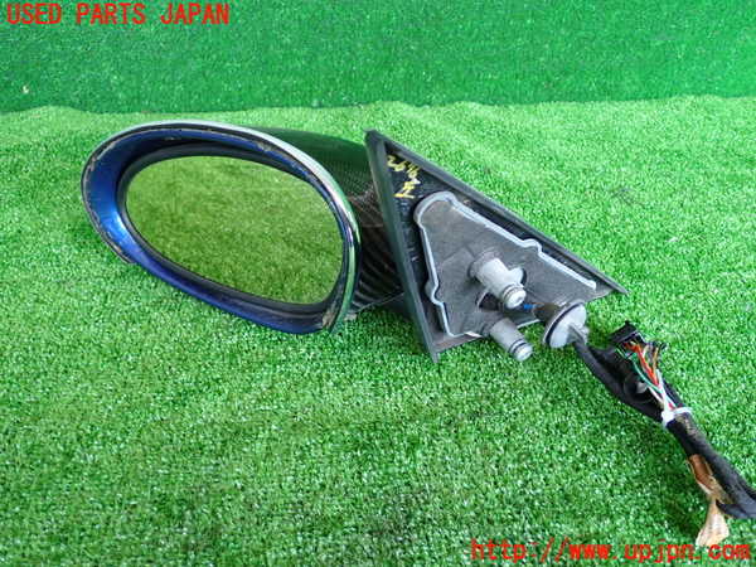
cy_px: 284
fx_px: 699
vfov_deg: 44.2
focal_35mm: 32
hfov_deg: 56.8
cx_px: 378
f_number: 2.4
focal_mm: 5.79
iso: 200
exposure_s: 1/50
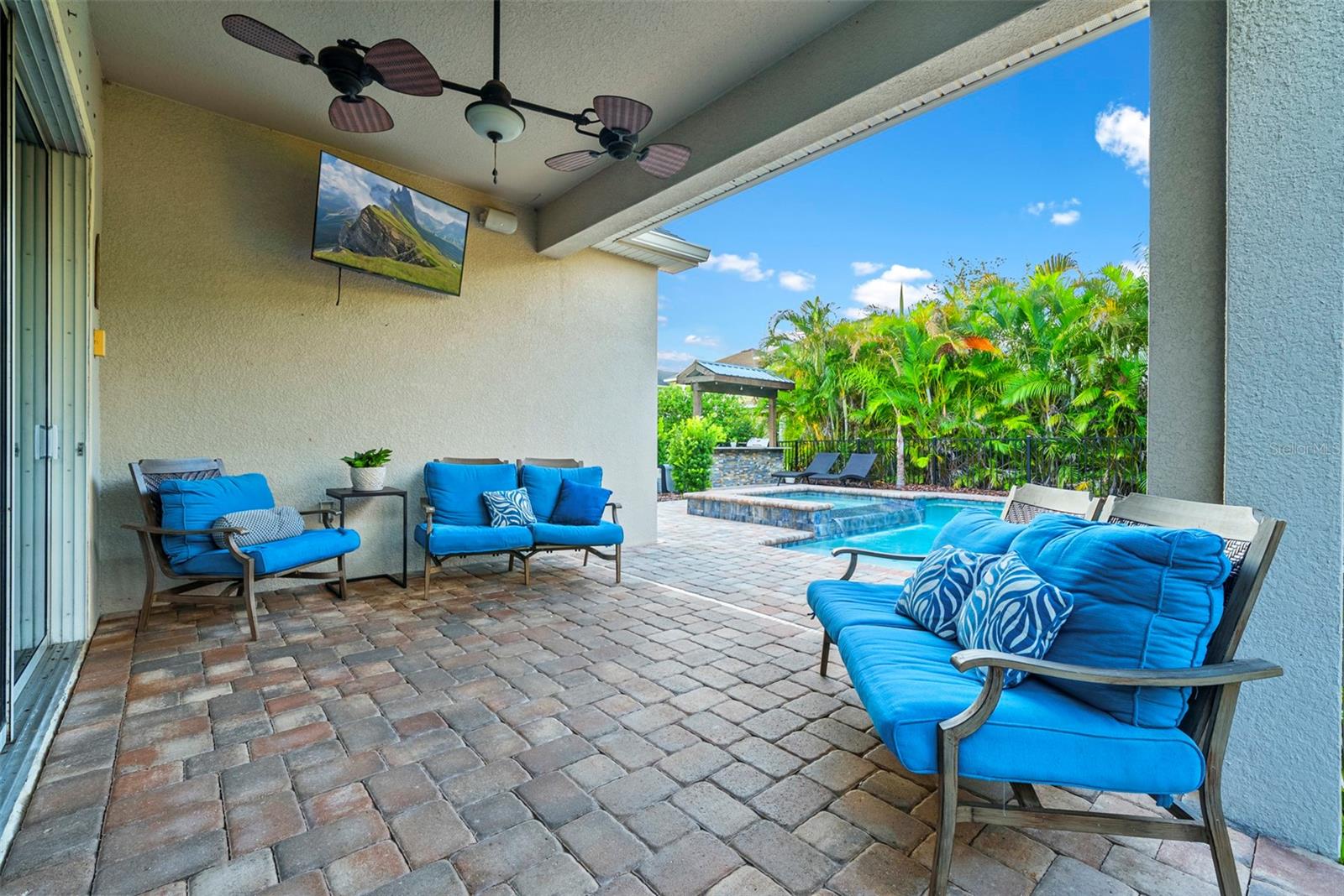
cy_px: 448
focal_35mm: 15
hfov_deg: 100.4
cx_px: 672
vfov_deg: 77.4
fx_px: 560
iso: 250
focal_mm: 15
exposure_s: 1/5
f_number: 9
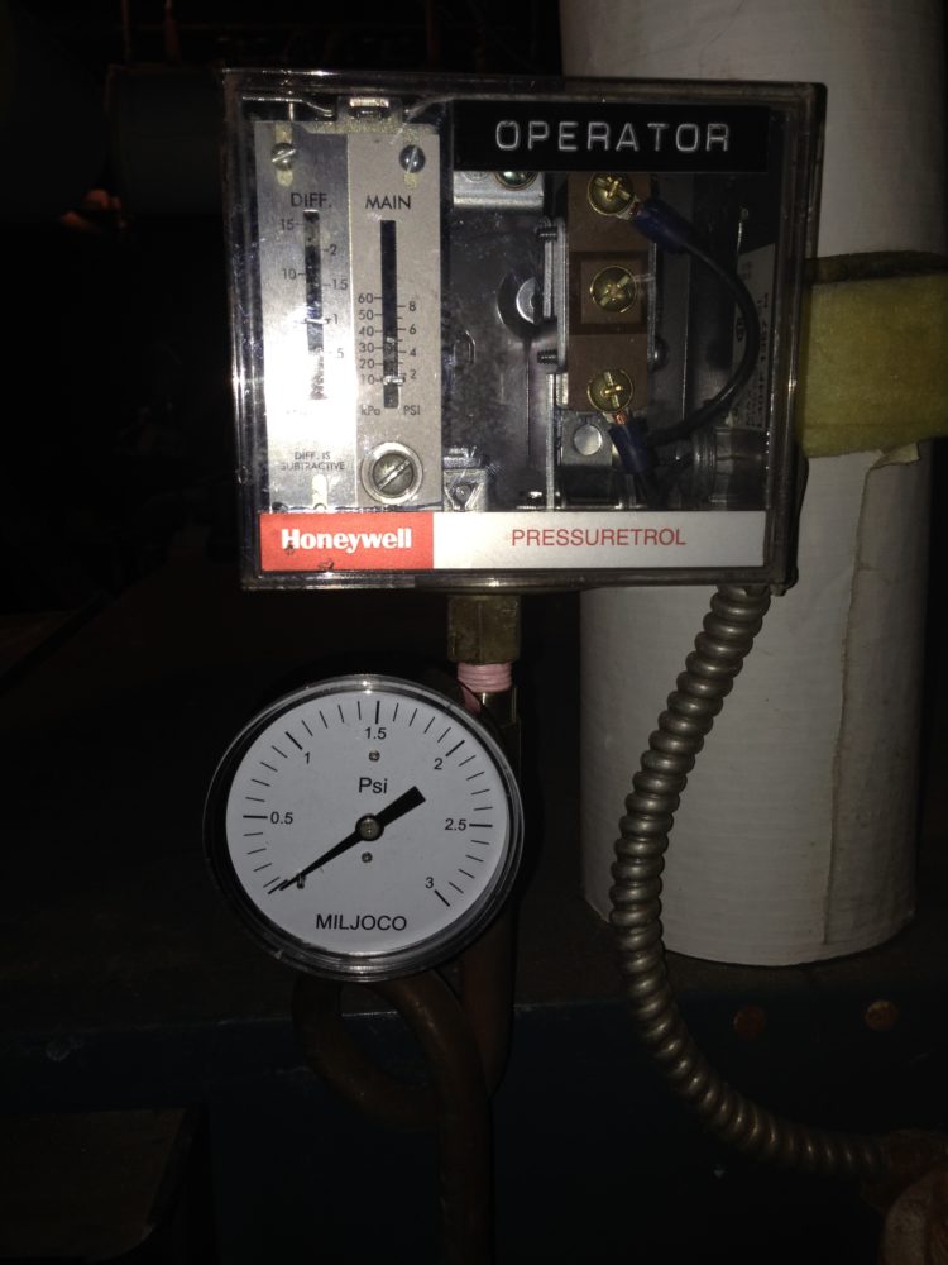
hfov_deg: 42.9
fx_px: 1205
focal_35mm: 33
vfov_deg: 55.4
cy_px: 632
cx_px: 474
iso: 50
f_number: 2.4
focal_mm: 4.12
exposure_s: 1/100
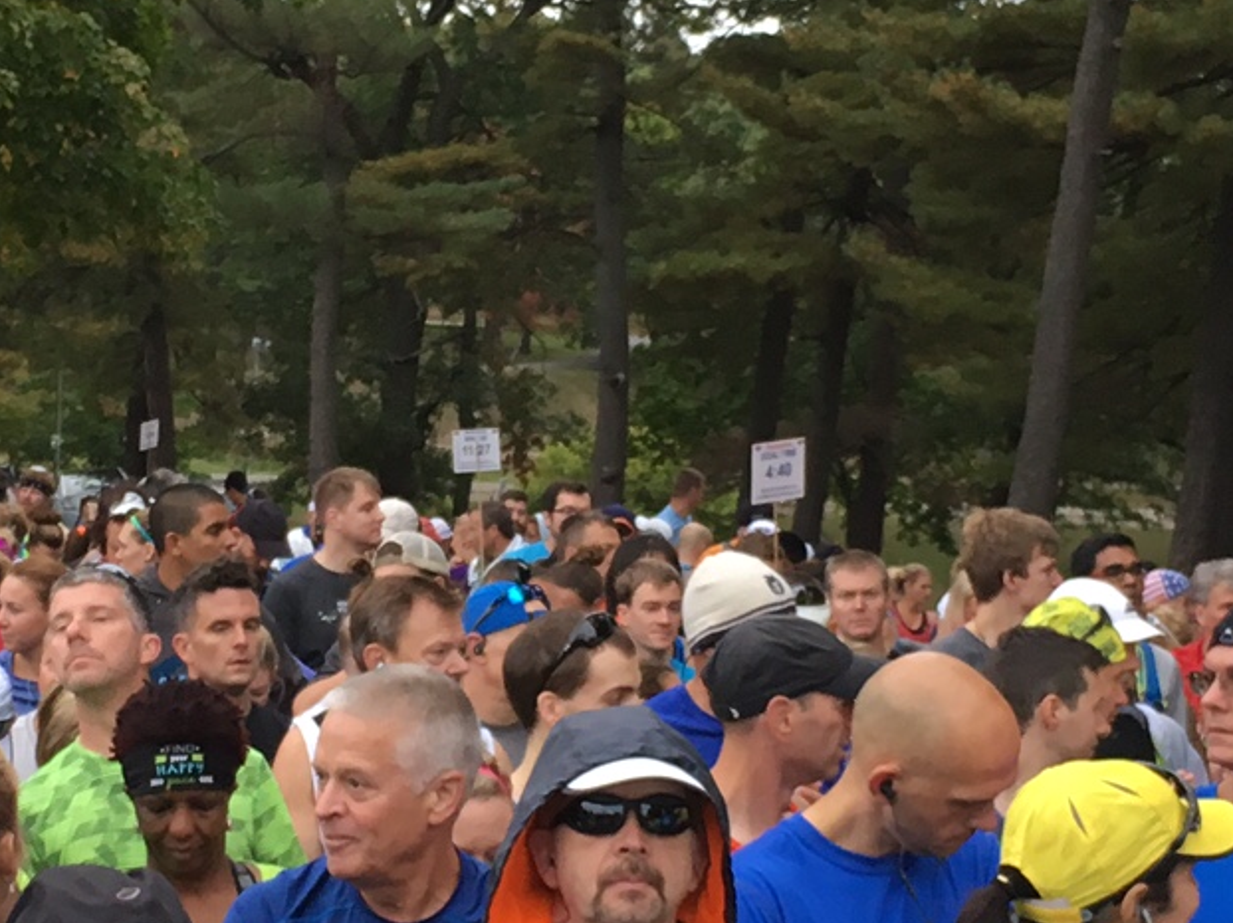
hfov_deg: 20.8
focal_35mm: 94
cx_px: 442
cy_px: 529
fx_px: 3347
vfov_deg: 15.7
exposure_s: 1/30
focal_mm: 4.15
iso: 25
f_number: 2.2
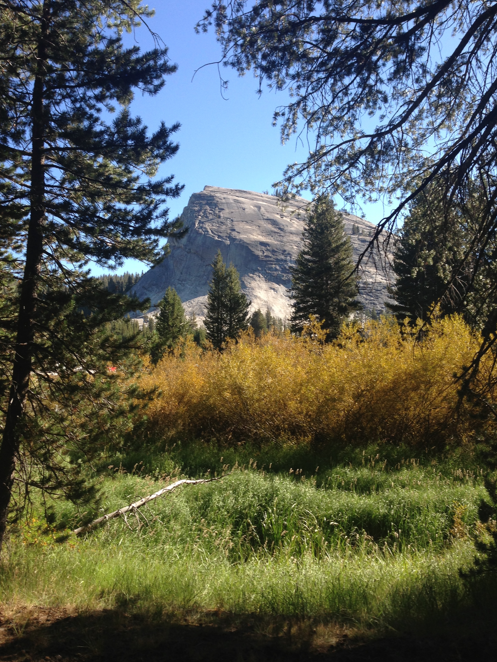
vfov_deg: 54.0
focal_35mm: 34
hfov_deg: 41.8
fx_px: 651
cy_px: 326
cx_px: 250
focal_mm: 4.13
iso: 50
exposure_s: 1/570
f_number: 2.4
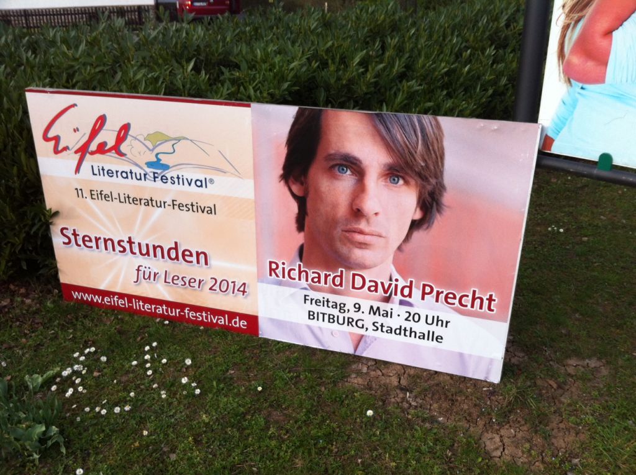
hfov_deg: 52.7
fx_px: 642
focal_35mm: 35
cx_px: 318
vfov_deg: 40.6
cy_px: 238
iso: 80
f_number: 2.8
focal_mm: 3.85
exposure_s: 1/503
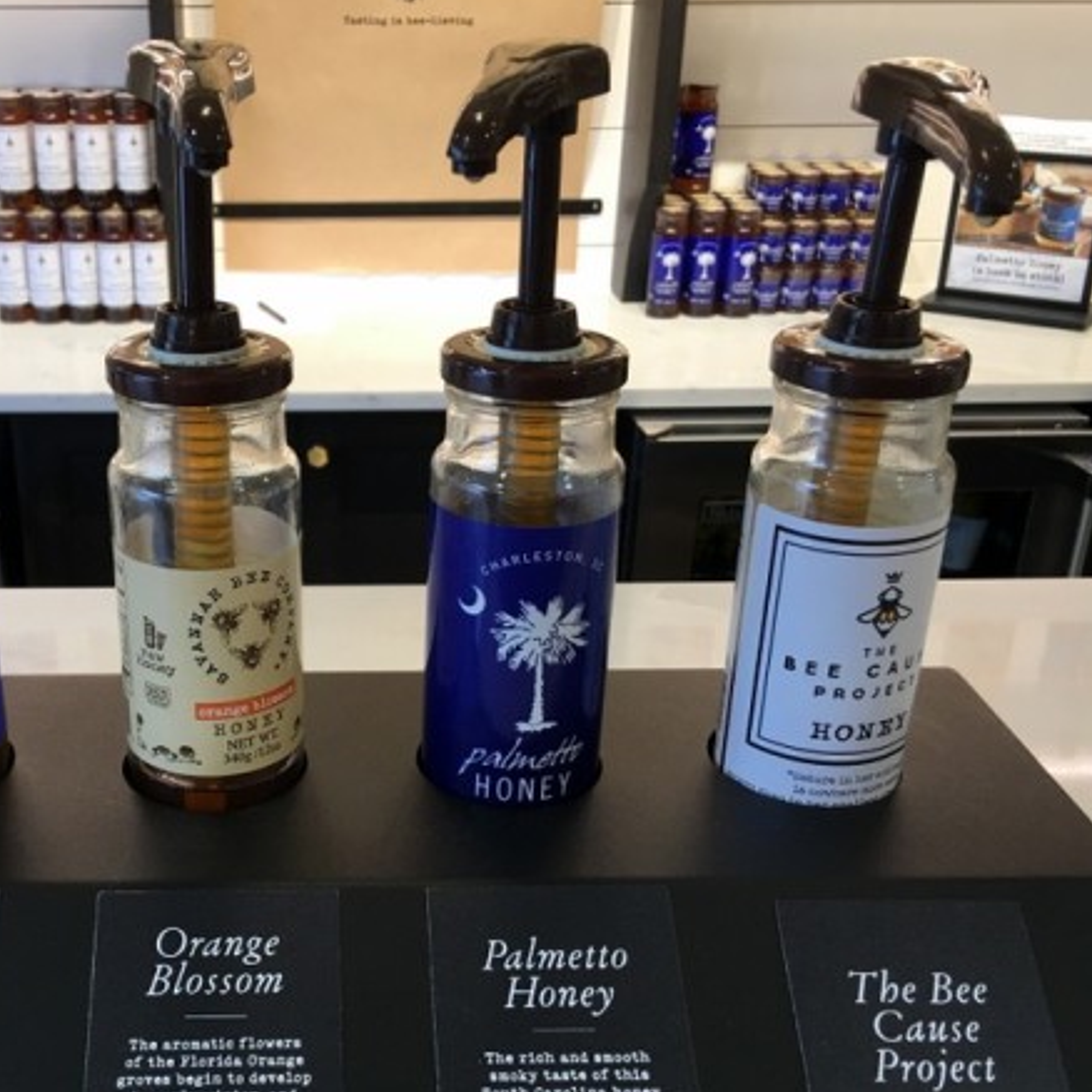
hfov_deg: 40.2
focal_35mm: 41
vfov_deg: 40.8
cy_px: 642
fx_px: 1463
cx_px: 332
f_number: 2.2
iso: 32
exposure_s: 1/40
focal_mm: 4.15
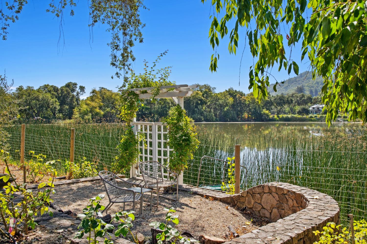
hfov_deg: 54.4
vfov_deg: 37.9
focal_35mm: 35
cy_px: 122
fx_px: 357
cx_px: 184
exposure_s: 1/400
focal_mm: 35
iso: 400
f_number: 8
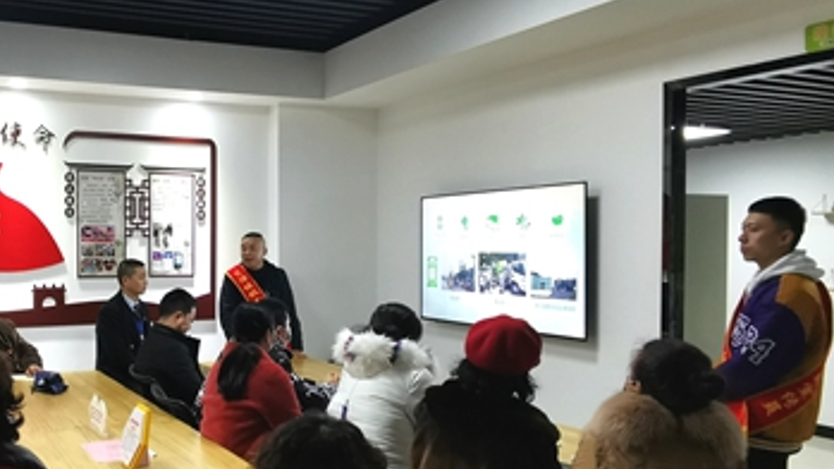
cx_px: 234
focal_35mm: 34
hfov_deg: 55.9
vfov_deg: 34.5
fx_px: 752
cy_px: 278
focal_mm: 2.26
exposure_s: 1/33.3
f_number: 2.2
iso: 250
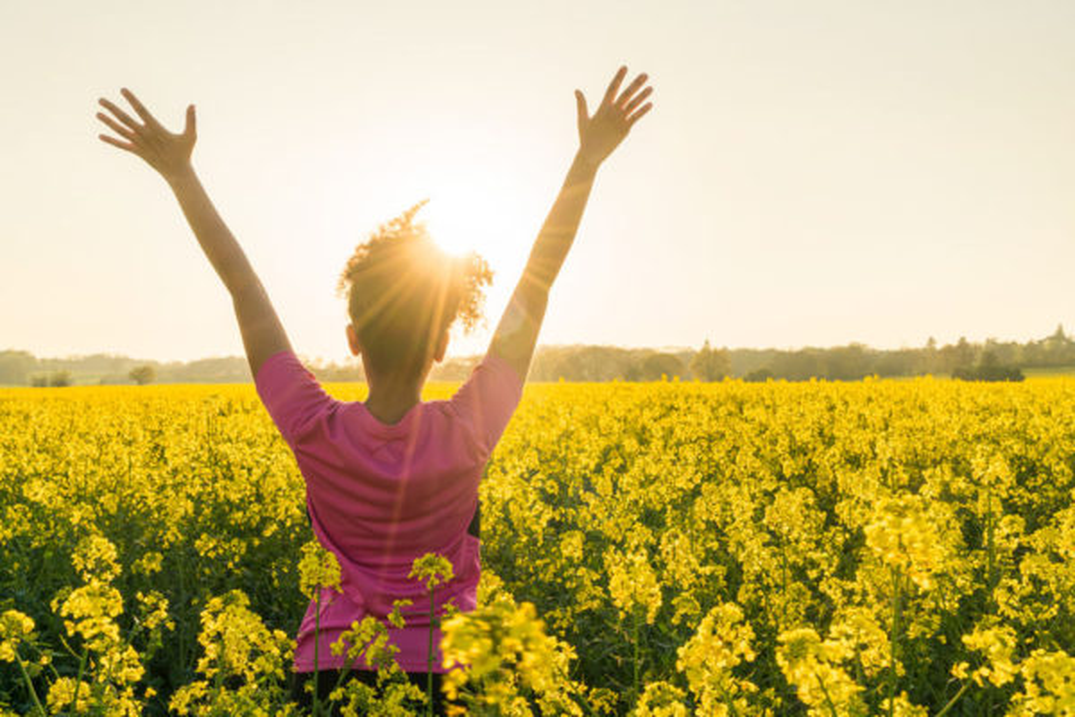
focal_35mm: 37
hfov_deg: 51.9
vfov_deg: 35.9
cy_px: 358
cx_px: 538
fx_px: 1105
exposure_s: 1/60
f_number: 11
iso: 200
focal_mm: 37
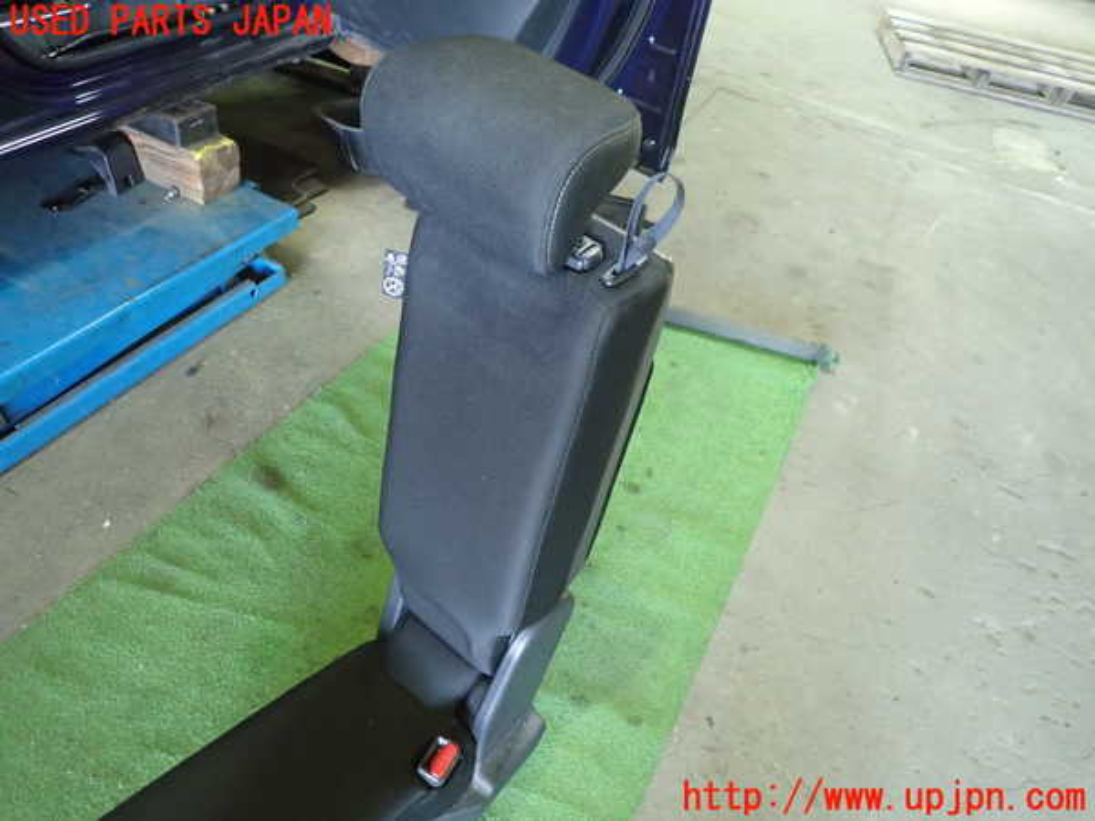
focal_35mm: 25
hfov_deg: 69.4
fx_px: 791
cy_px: 410
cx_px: 548
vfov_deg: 54.9
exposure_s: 1/30
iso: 640
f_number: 2
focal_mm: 4.5
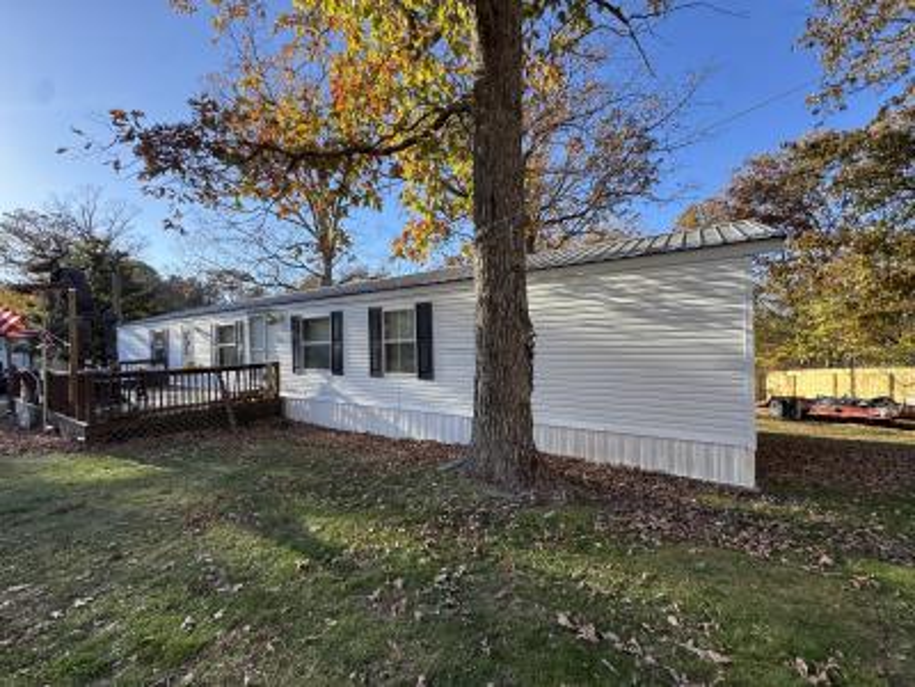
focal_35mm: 14
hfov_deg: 102.1
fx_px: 370
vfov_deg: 85.7
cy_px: 344
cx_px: 458
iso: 40
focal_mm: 2.22
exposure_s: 1/508
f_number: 2.2
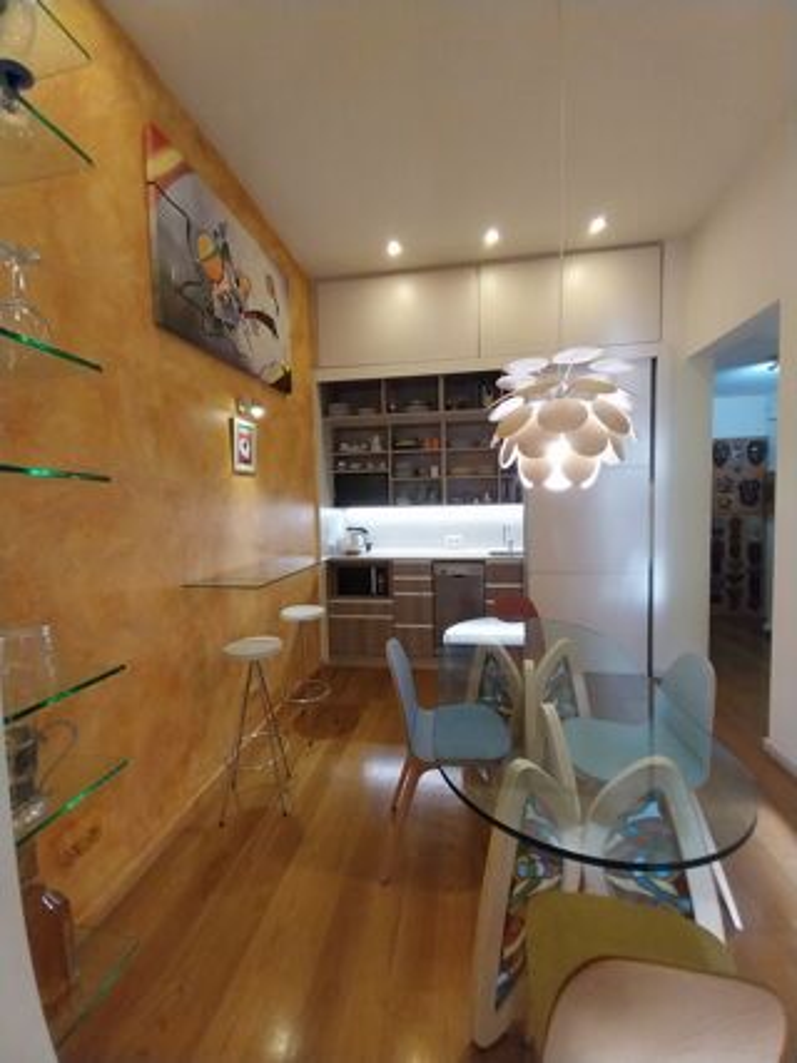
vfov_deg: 106.2
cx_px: 398
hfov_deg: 89.9
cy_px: 532
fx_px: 399
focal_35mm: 13
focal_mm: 1.13
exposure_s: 1/33.4
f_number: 2.2
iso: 200
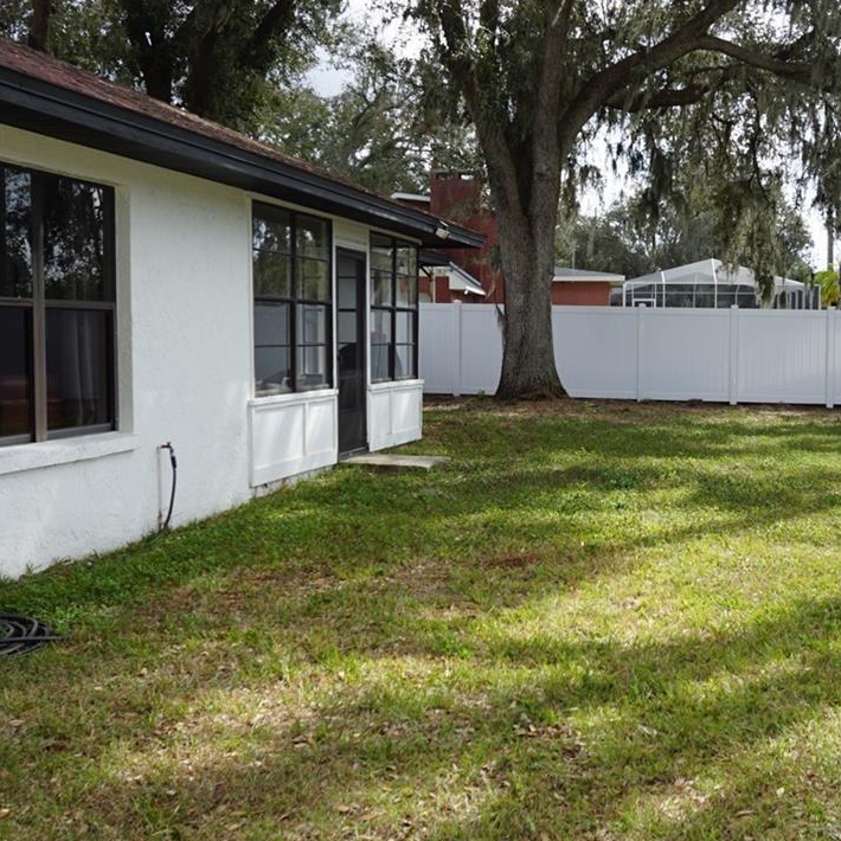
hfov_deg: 36.3
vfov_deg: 36.8
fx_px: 1264
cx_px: 586
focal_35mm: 46
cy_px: 441
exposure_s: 1/320
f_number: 5
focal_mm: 16
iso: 100
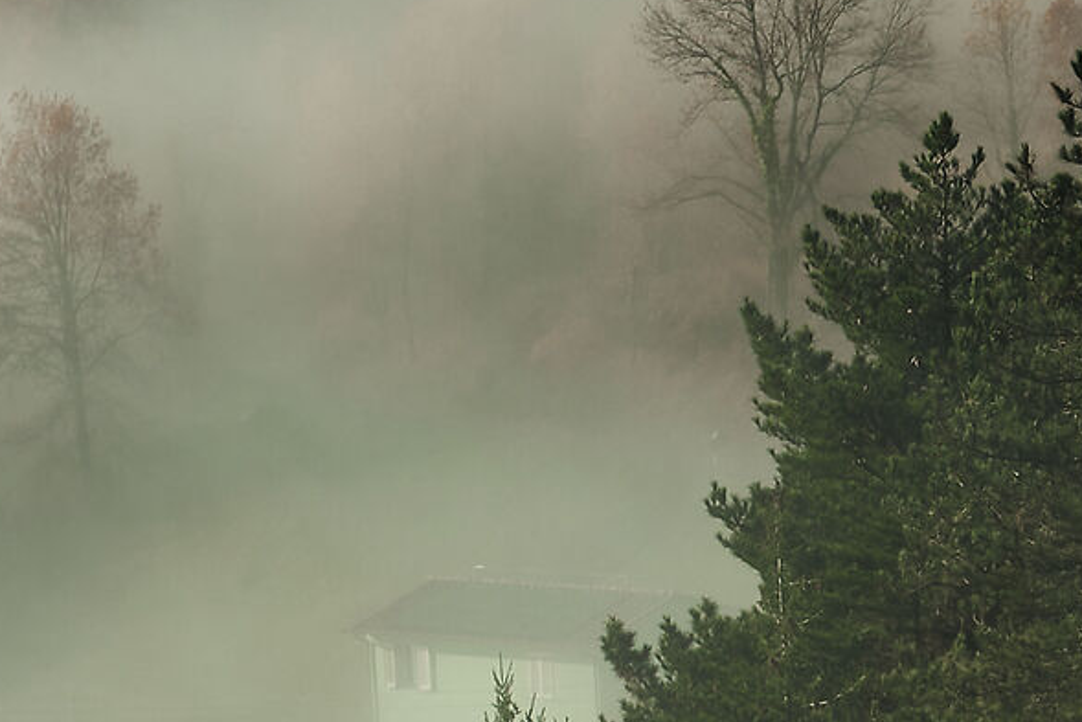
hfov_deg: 9.3
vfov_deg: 6.4
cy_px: 663
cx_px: 1662
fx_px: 6493
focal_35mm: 216
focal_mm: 35
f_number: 8
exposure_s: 1/200
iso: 100
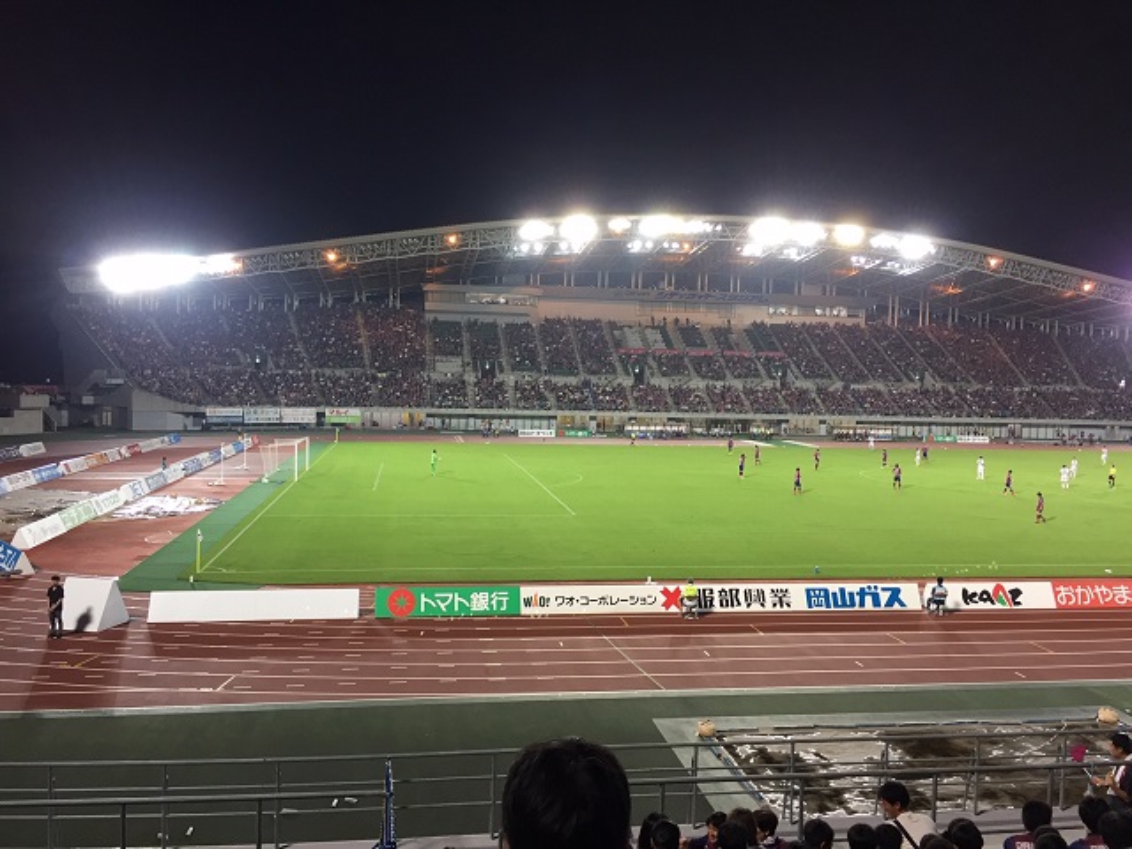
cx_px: 566
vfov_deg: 48.2
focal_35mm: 29
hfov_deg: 61.7
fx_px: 948
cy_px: 424
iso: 32
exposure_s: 1/40
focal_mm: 4.15
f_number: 2.2
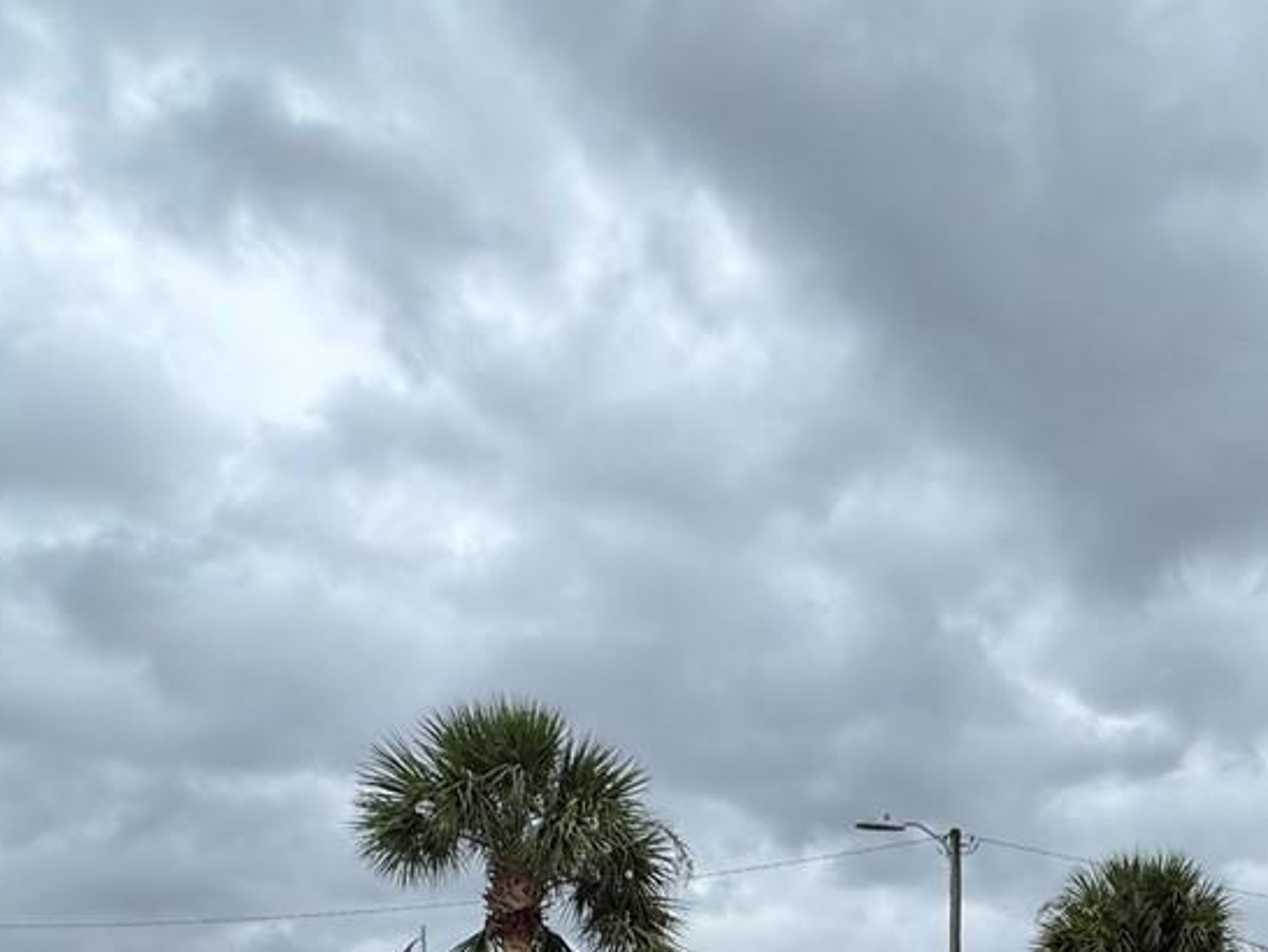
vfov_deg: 27.6
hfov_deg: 43.1
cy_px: 1319
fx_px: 1503
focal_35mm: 41
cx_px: 1061
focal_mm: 2.22
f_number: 2.2
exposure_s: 1/582
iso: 50
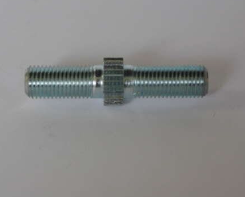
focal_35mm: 156
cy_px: 87
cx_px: 114
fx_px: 1132
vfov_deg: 9.9
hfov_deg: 12.4
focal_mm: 80
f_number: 8
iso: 800
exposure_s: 1/30
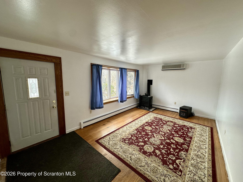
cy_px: 91
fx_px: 98
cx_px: 122
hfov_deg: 102.1
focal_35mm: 14
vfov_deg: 85.7
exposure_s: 1/120
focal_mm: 2.22
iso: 125
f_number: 2.2
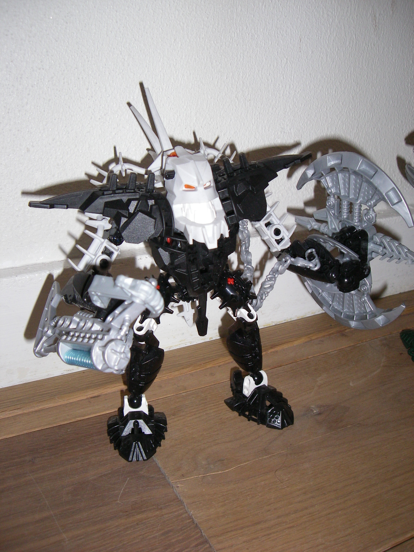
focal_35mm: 38
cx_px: 207
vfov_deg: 49.0
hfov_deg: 37.7
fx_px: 606
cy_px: 276
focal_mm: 6.2
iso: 200
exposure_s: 1/50
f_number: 2.7
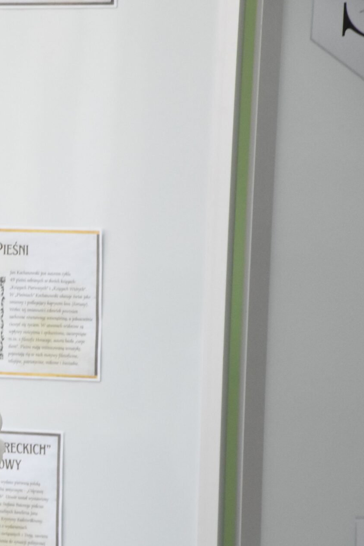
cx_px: -153
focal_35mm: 320
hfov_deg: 4.3
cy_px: 315
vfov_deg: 6.4
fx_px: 4853
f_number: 6.3
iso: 2000
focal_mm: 105
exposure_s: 1/160
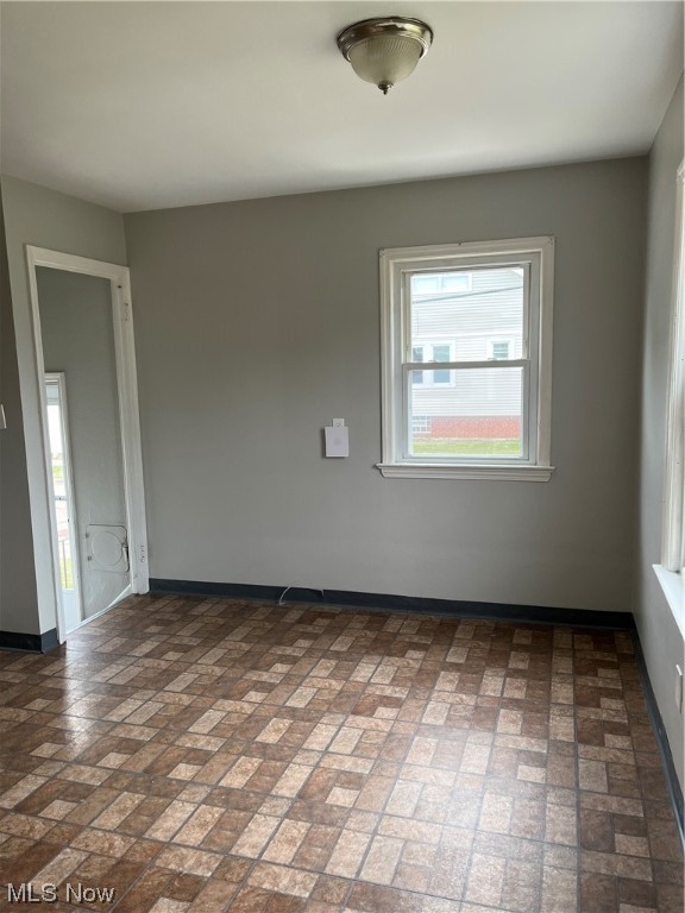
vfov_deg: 67.3
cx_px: 342
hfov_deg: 53.1
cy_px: 456
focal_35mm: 26
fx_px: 686
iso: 100
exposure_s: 1/122
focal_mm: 5.1
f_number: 1.6
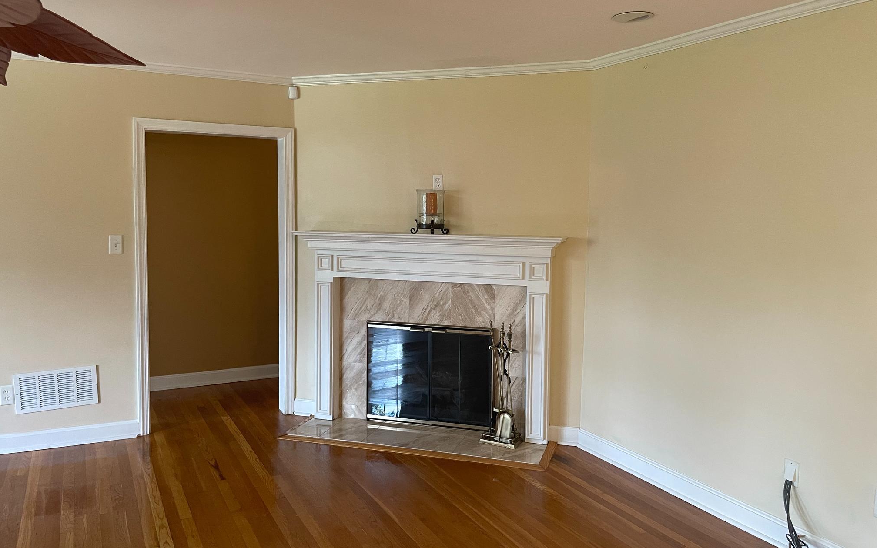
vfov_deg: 44.5
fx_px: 669
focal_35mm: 28
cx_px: 438
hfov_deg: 66.5
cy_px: 264
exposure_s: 1/60
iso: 160
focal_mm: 4.2
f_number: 1.6
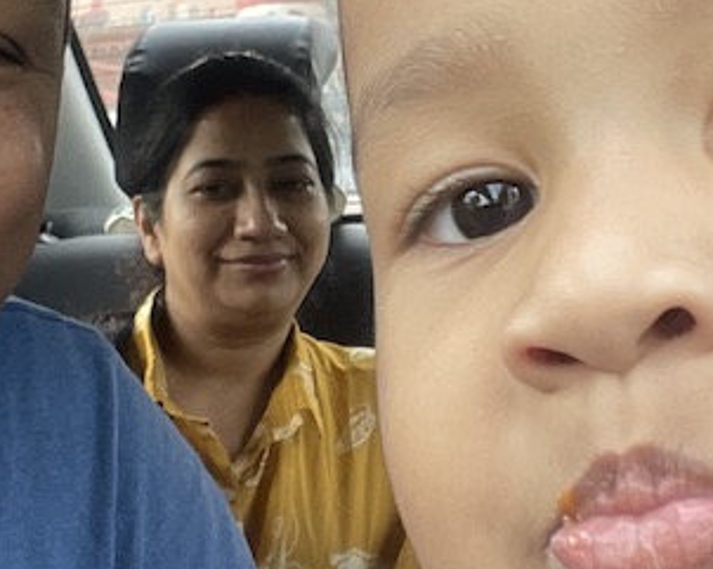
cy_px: 211
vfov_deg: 17.0
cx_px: 425
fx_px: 1897
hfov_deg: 21.3
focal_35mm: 90
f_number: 2.2
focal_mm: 2.71
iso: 100
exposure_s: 1/119
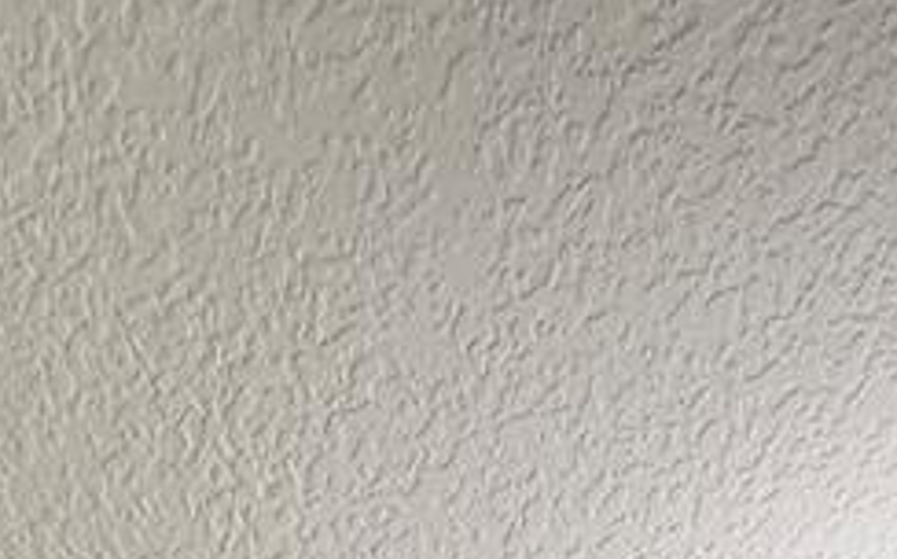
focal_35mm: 73
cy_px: 2023
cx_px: 599
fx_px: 1783
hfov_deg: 28.1
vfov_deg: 9.2
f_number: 2.2
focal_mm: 2.22
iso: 320
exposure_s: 1/120
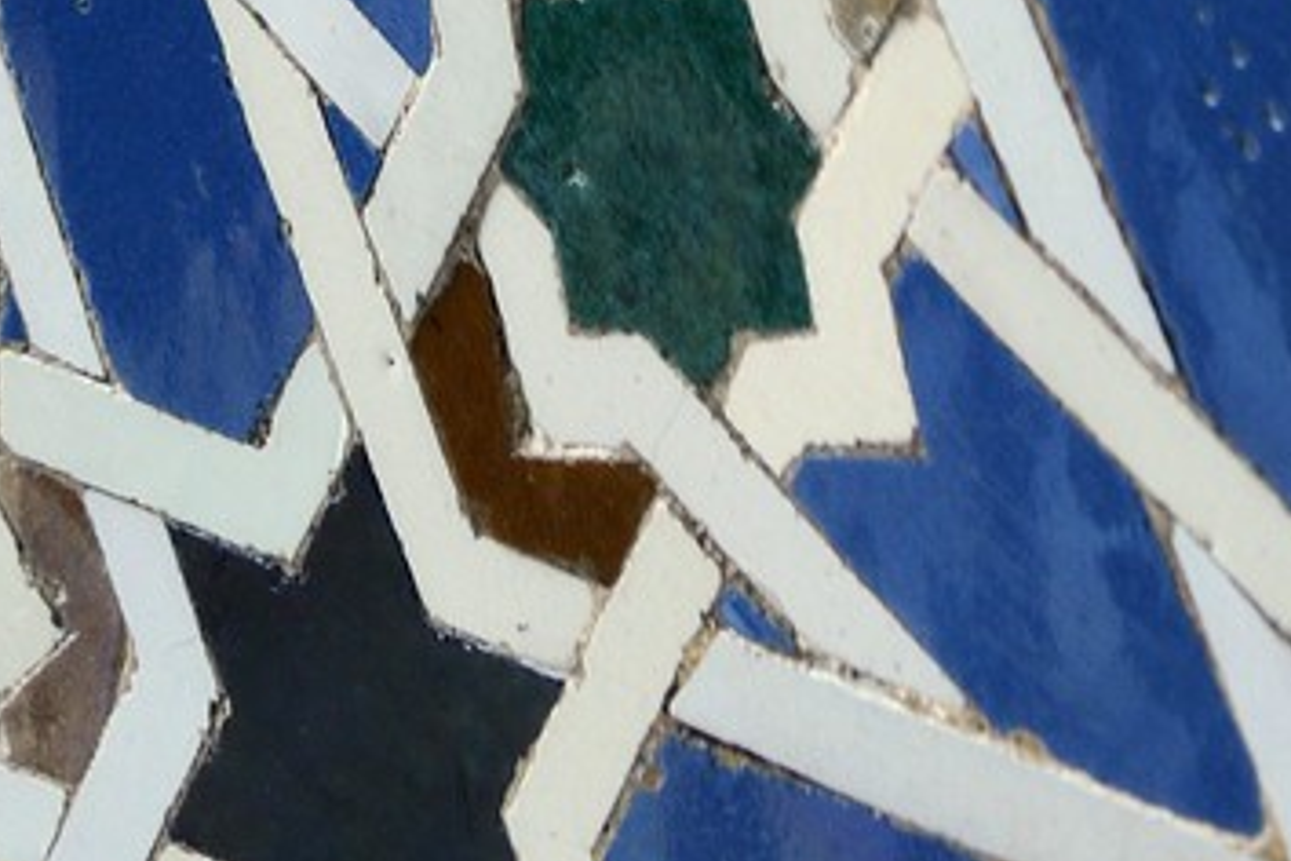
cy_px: -1999
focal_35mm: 235
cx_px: -414
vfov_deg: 5.4
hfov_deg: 8.6
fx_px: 8427
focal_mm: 52
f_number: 5.6
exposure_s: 1/50
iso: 800
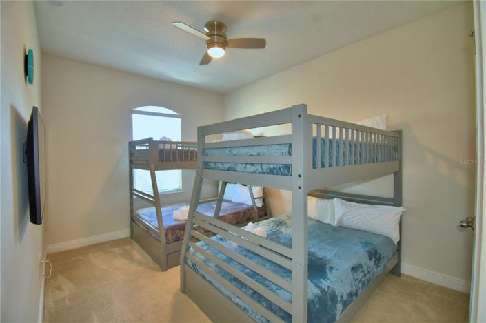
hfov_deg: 100.4
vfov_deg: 77.2
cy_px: 162
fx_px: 202
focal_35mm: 15
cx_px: 243
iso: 360
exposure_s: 1/30
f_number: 4.5
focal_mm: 10
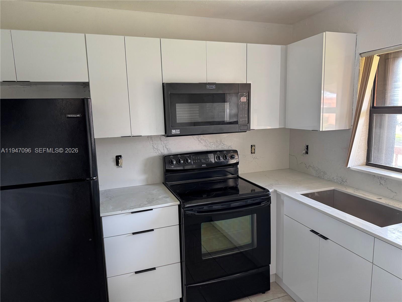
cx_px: 201
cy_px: 151
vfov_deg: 56.8
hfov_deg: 71.6
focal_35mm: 24
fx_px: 279
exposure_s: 1/87
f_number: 1.78
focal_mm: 6.76
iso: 200
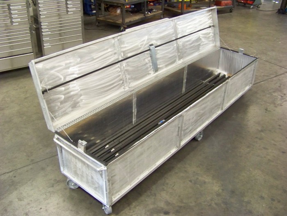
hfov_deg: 51.4
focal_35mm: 36
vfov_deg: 39.7
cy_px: 108
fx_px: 298
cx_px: 144
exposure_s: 1/20
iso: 400
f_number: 2.8
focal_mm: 5.85
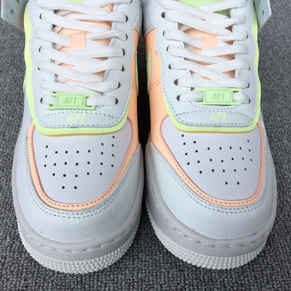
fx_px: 352
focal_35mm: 37
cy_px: 147
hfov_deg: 44.9
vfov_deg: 44.9
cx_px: 151
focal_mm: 3.3
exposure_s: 1/476
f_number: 2.4
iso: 25
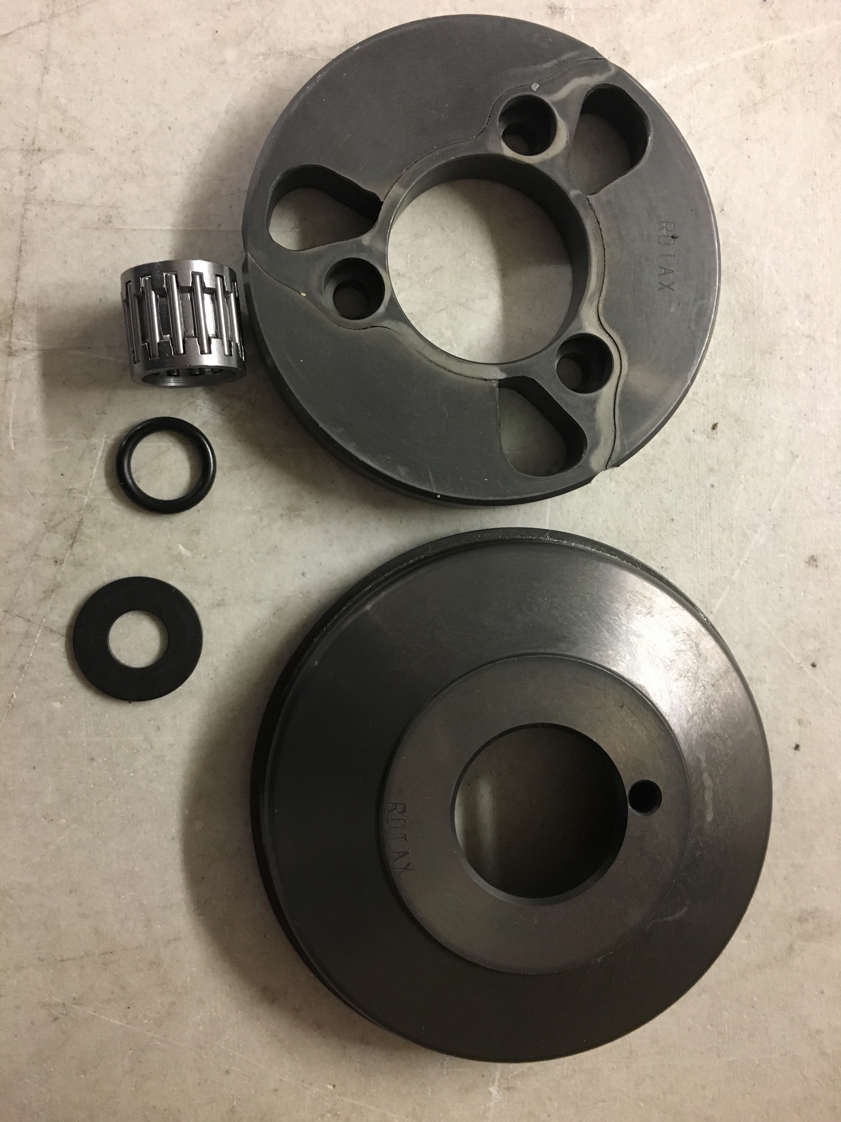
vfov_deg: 61.7
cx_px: 420
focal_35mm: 29
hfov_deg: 48.2
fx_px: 939
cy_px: 561
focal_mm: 4.15
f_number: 2.2
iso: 200
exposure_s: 1/20
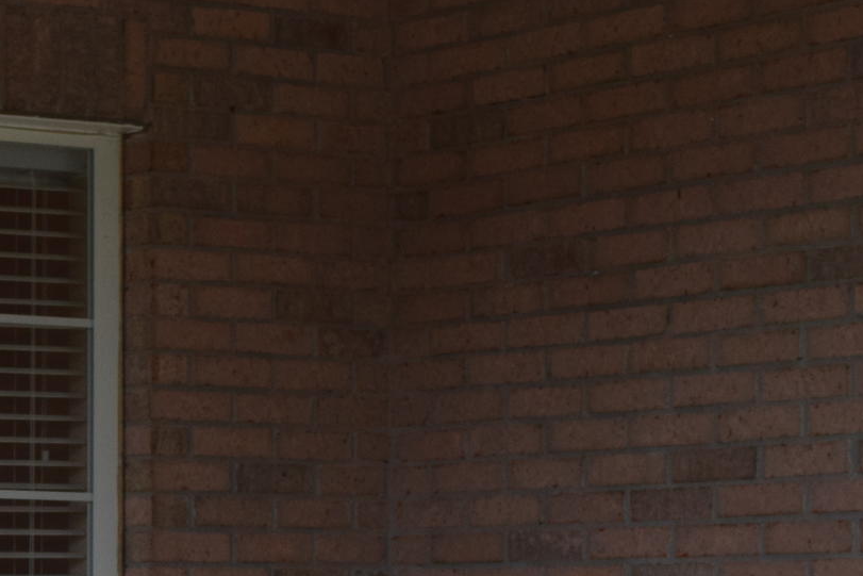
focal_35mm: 150
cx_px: -601
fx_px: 3593
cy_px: 756
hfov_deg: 12.7
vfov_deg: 9.0
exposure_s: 1/250
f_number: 8
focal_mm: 27
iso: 400
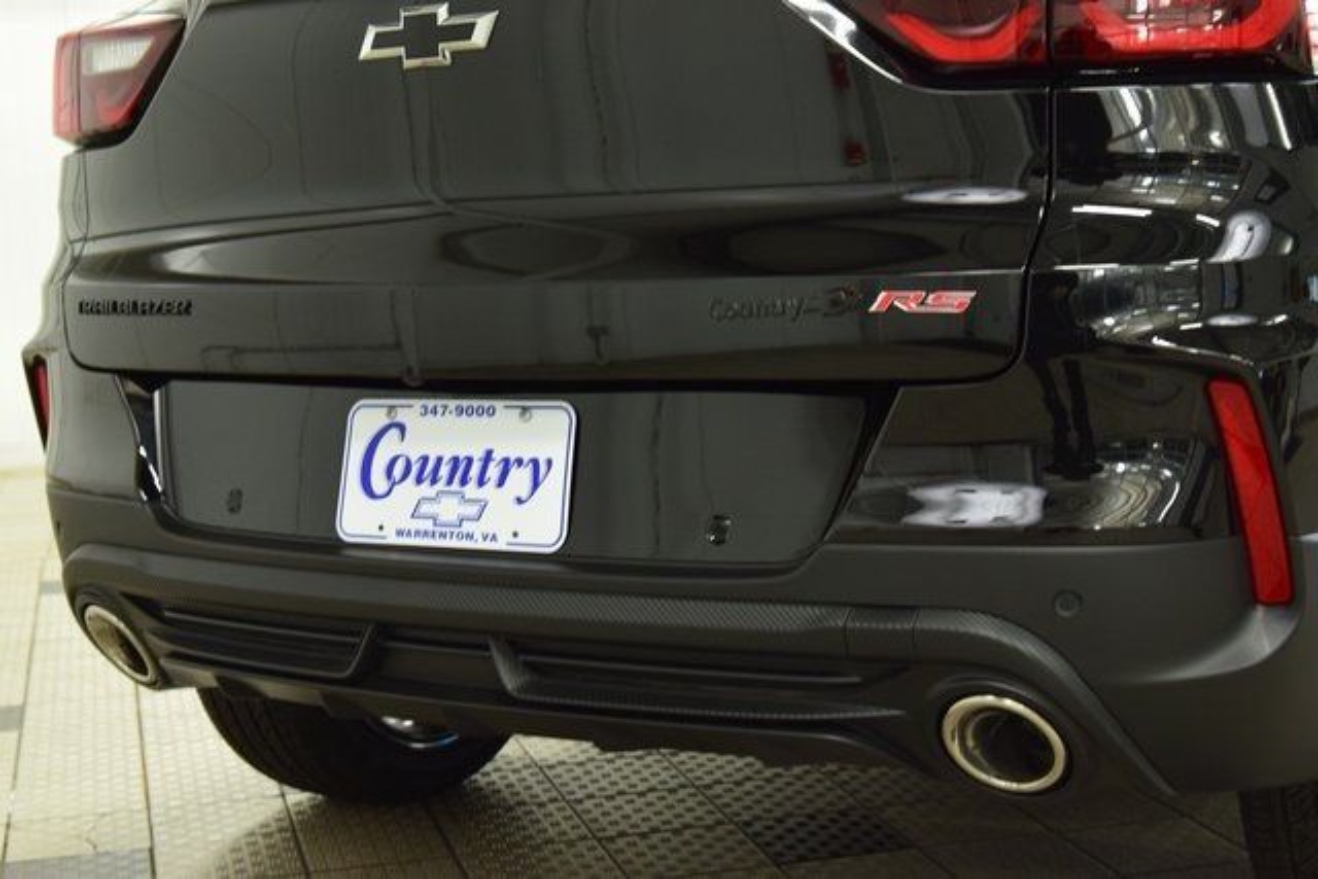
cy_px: 440
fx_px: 2197
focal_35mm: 60
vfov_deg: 22.6
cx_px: 659
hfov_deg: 33.4
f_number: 4.5
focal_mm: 40
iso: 1600
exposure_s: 1/60
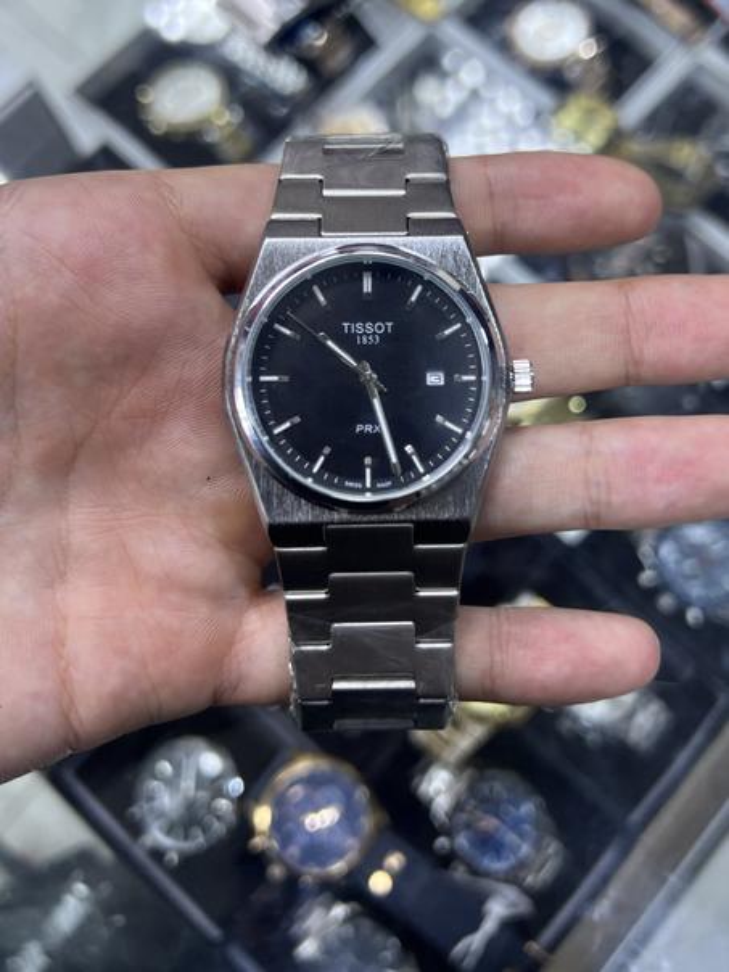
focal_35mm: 26
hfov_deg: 53.1
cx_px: 364
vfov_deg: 67.3
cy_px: 486
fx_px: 730
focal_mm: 5.7
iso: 80
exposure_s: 1/100
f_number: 1.5
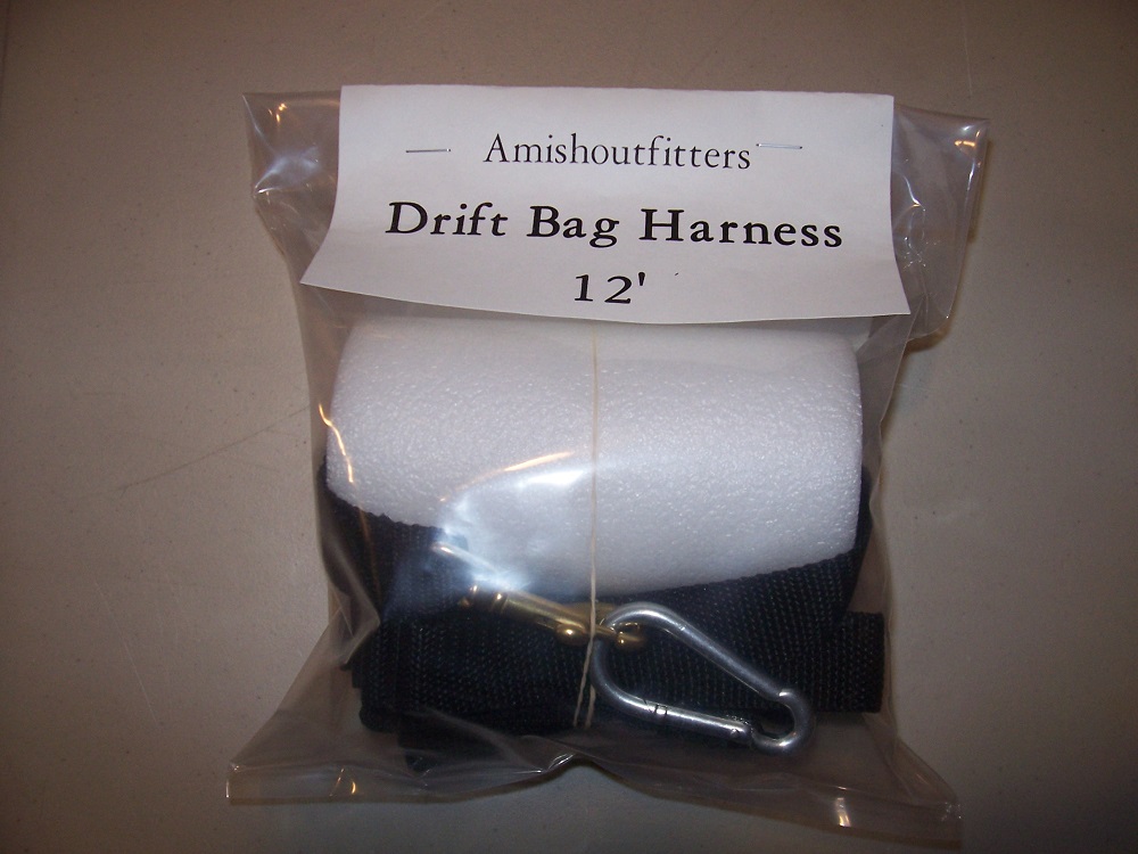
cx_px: 569
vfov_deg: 41.8
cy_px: 427
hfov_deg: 54.0
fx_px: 1118
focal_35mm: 34
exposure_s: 1/60
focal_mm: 5.6
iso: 125
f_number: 2.7
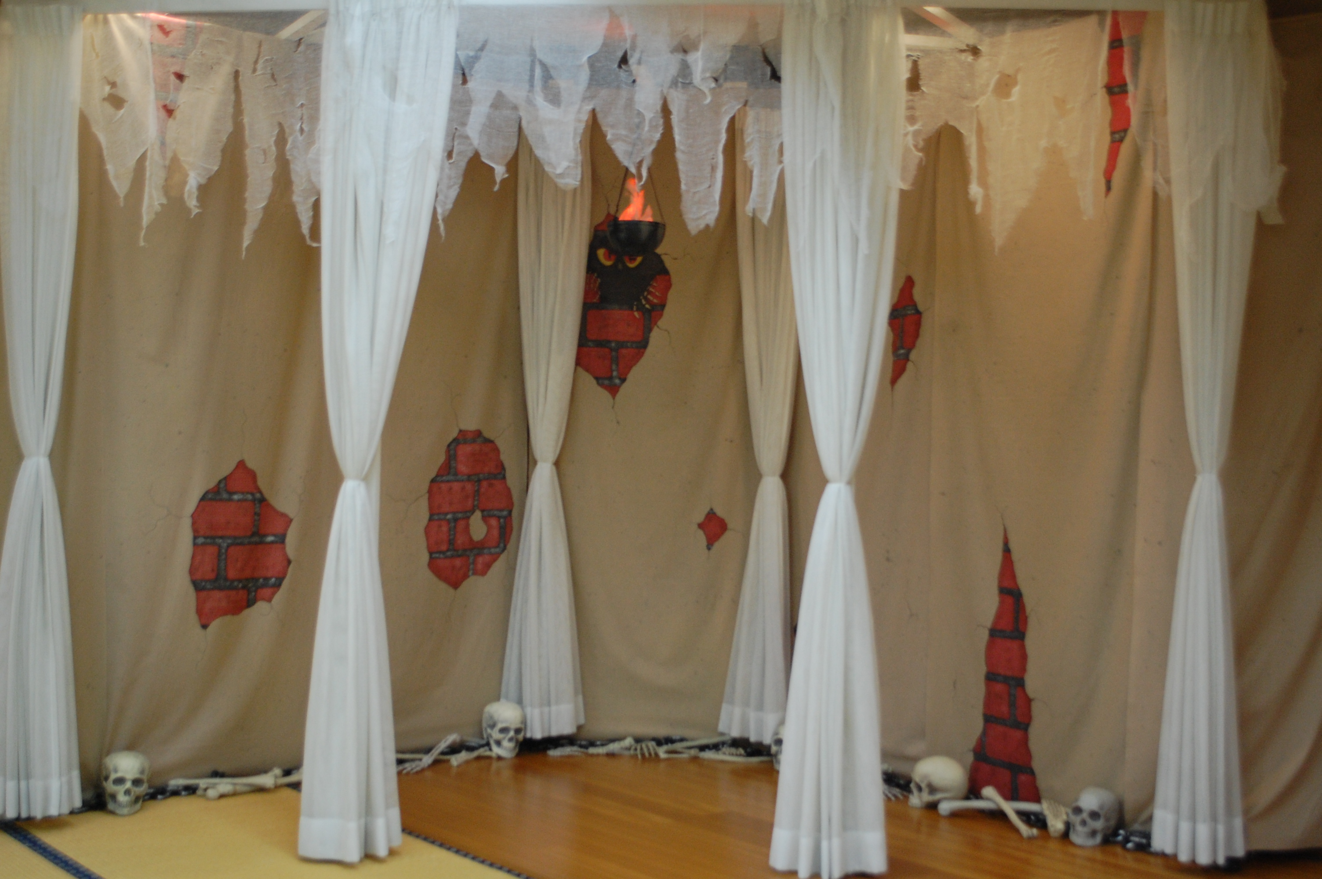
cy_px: 440
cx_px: 661
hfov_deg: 46.4
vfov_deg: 31.8
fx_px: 1541
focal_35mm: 42
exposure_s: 1/25
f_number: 4.5
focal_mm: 28
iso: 800
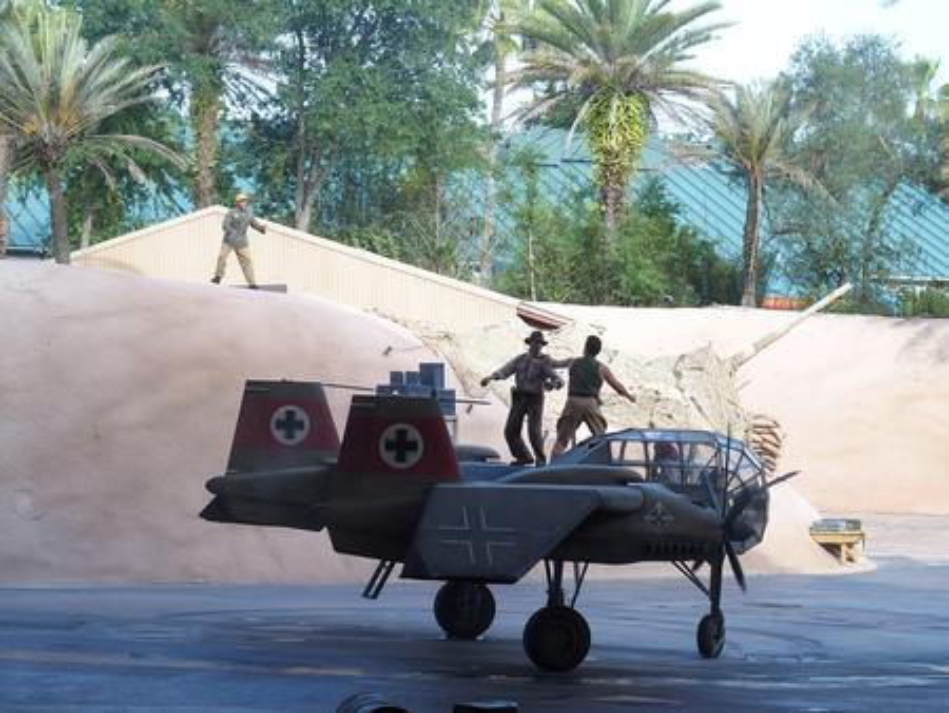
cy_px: 356
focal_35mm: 124
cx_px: 474
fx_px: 3401
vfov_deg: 12.0
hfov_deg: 15.9
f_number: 3.5
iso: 100
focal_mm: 26.2
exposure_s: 1/250
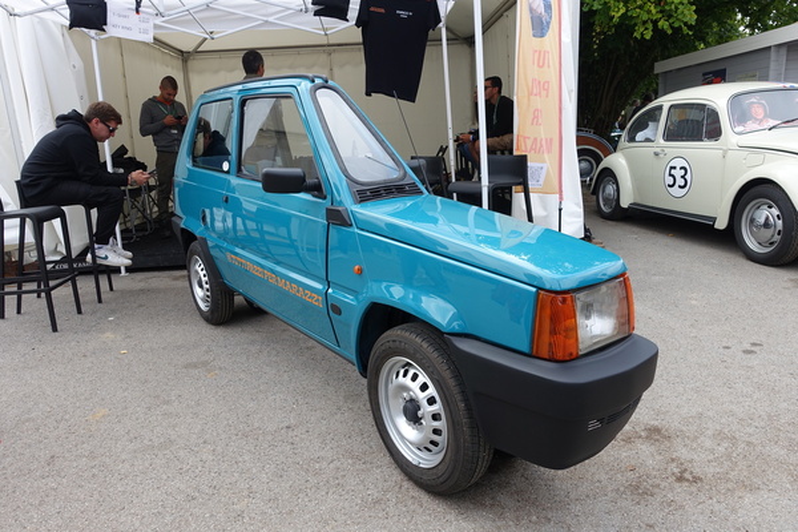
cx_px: 399
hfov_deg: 73.7
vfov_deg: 53.1
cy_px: 266
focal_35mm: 24
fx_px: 532
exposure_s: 1/160
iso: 125
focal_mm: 8.8
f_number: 5.6
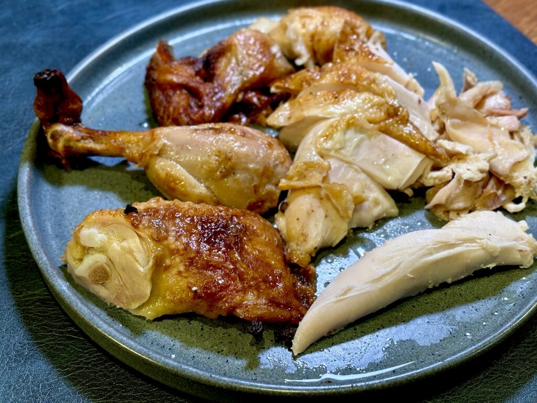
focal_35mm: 52
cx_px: 268
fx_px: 807
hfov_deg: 36.8
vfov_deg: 28.0
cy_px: 202
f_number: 1.6
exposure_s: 1/54
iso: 50
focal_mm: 5.96
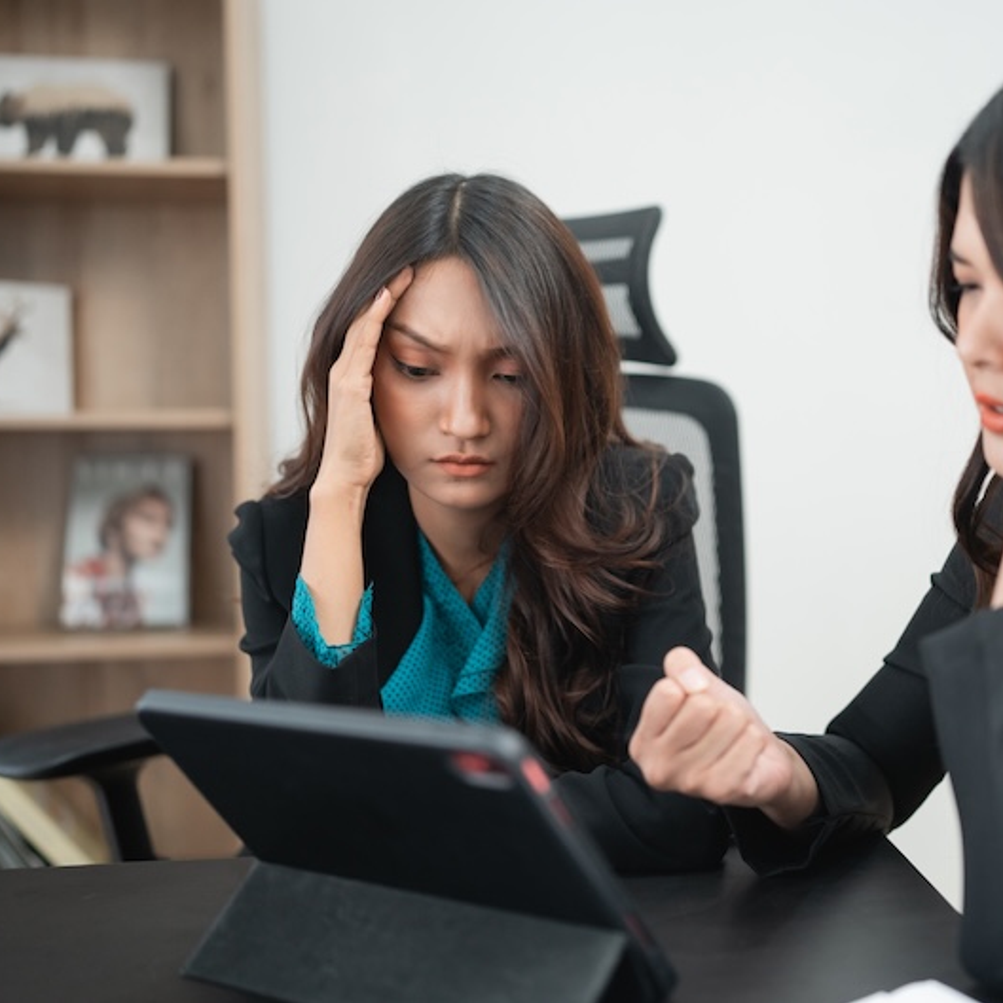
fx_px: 1475
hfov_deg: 37.0
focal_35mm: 45
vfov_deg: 37.6
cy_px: 502
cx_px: 702
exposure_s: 1/160
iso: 400
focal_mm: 35
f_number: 1.4
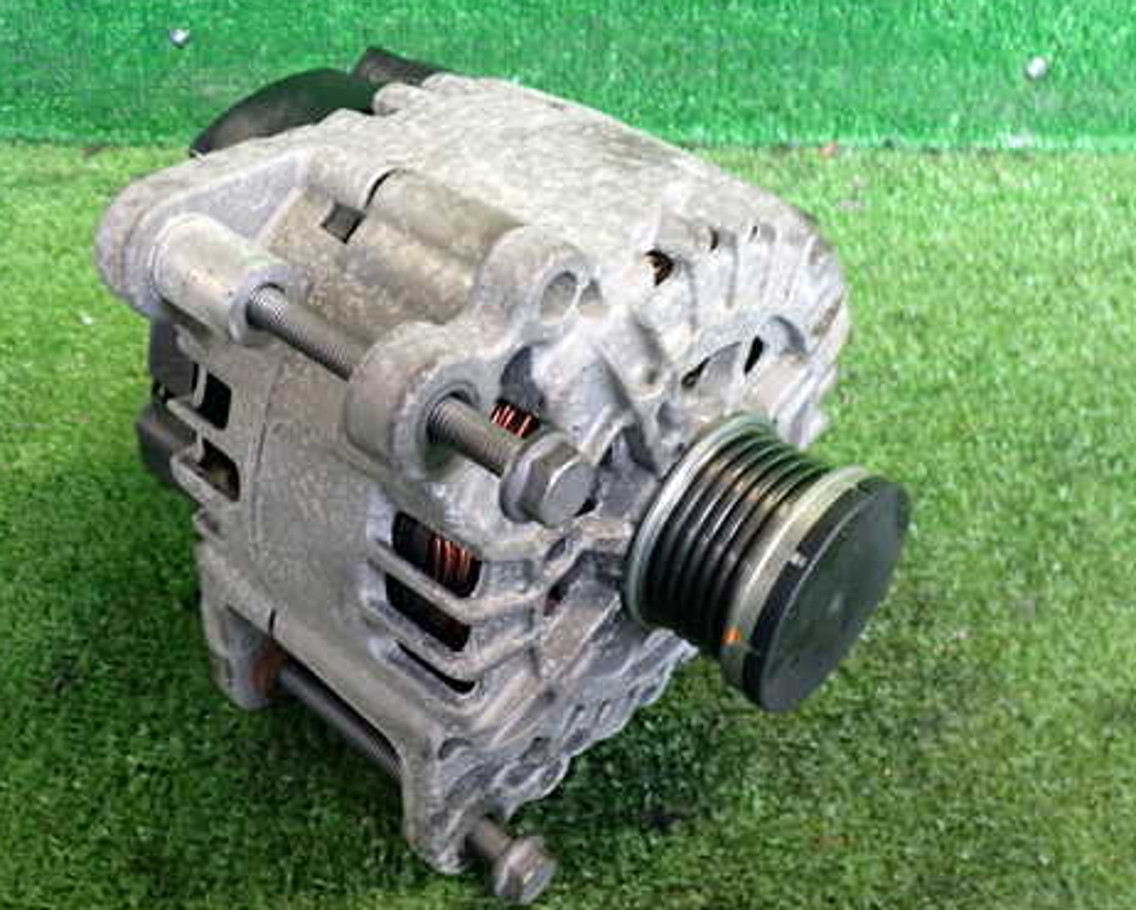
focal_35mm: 38
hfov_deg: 47.9
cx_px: 514
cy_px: 425
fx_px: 1278
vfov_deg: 39.2
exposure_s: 1/30
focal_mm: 5.4
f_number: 2.3
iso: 320
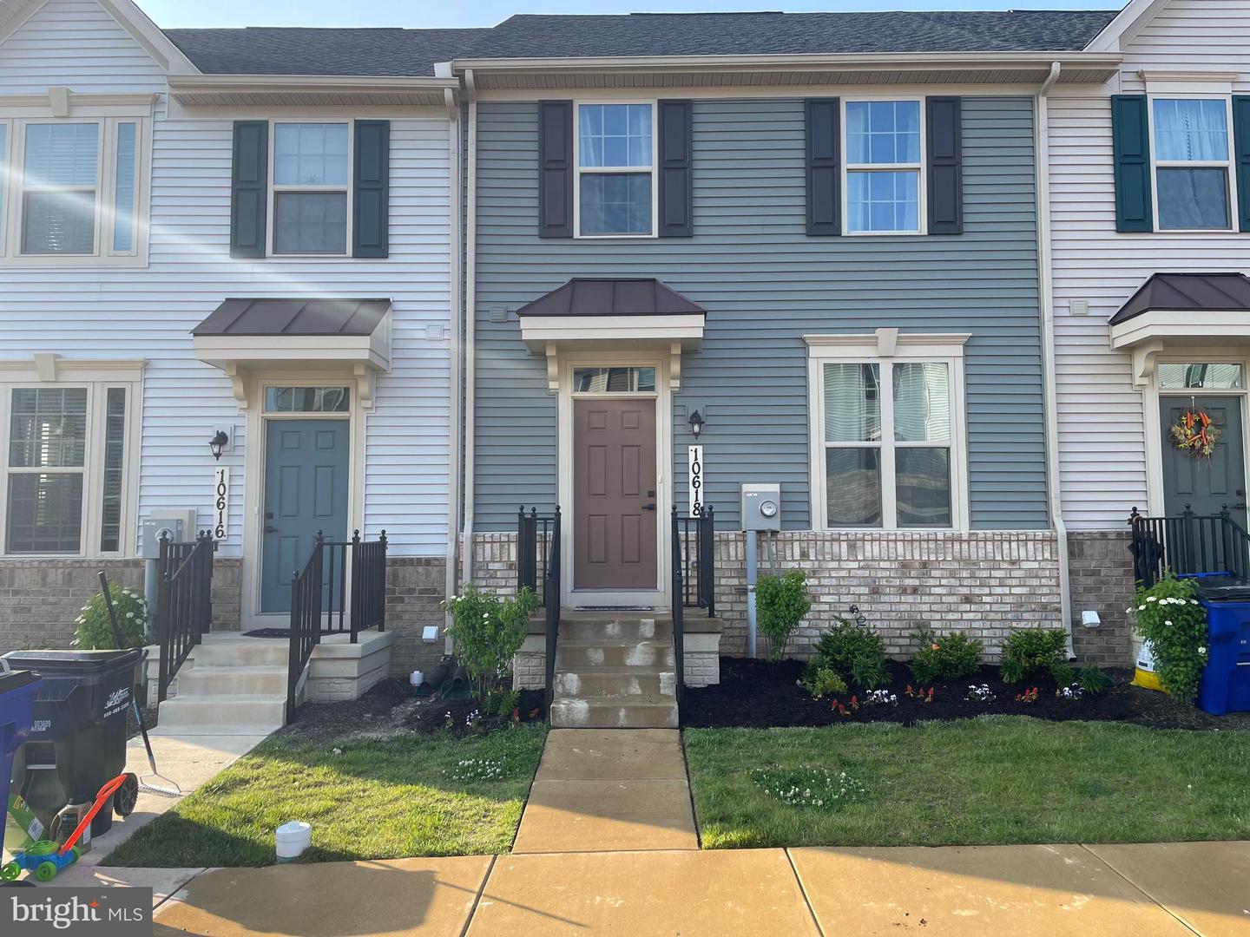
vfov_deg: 53.1
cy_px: 468
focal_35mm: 26
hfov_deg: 67.3
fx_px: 939
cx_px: 625
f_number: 1.6
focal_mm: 4.2
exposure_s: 1/1208
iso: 50
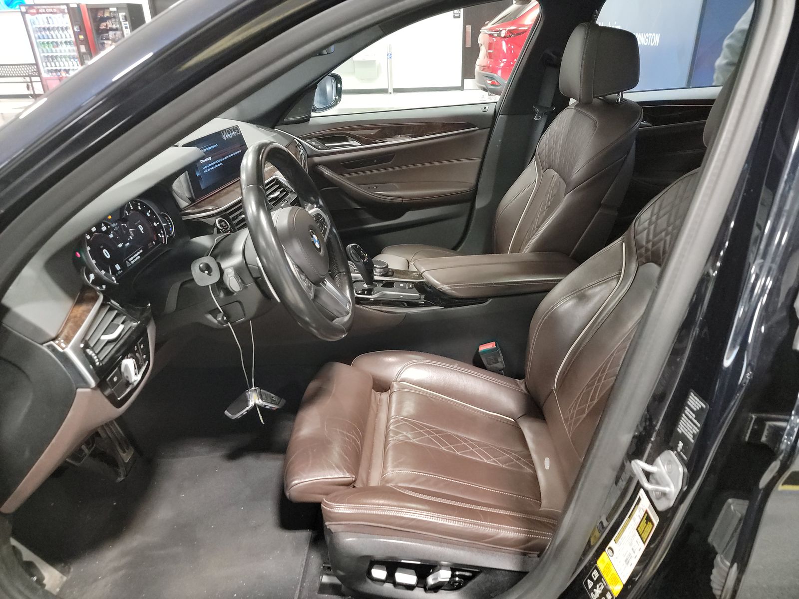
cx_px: 400
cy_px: 300
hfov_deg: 71.6
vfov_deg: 56.8
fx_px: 554
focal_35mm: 24
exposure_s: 1/59
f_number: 1.8
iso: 1715
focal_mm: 6.7
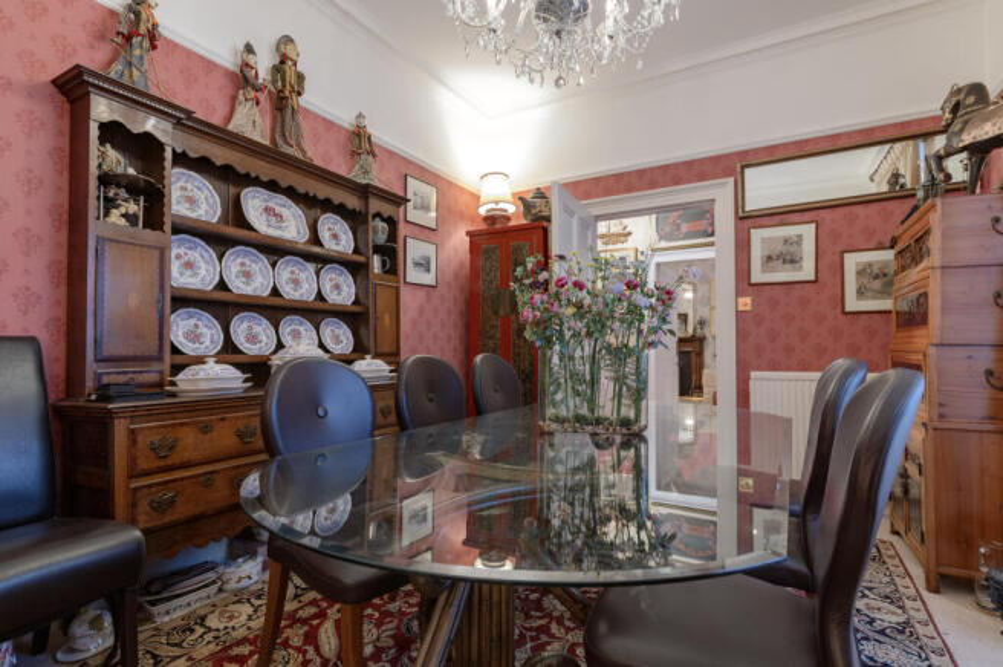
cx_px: 502
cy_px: 334
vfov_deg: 70.3
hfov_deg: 93.3
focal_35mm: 17
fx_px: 473
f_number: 8
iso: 400
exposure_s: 1/4
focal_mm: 17
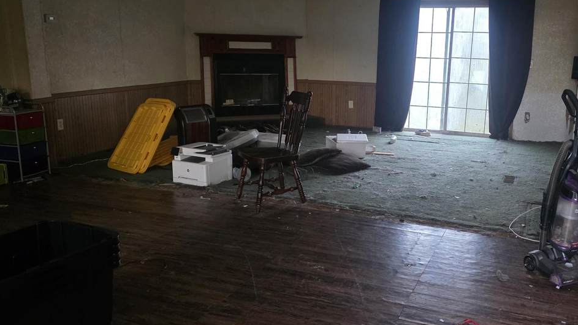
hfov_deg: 57.5
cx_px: 352
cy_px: 142
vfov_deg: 34.6
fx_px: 521
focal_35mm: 34
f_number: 1.7
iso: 1250
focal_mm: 6.3
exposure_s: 1/60
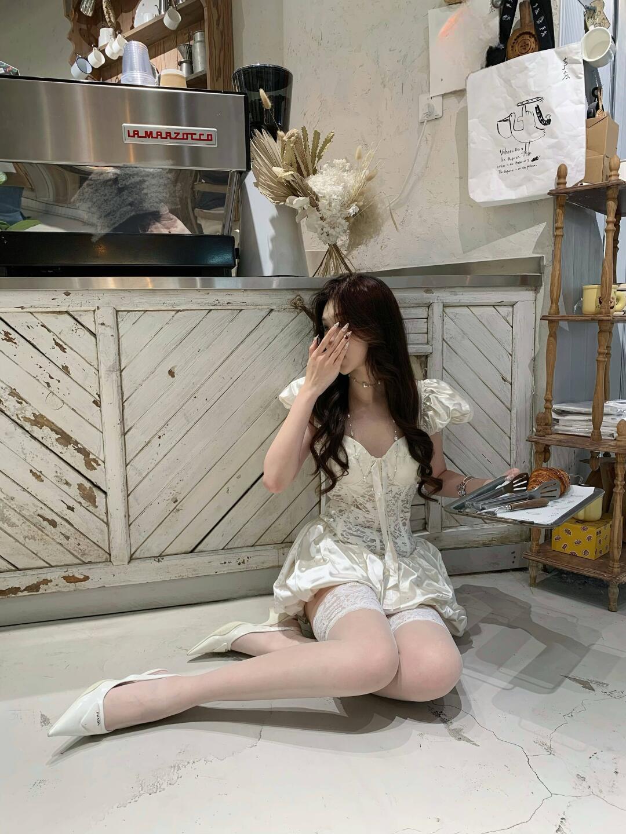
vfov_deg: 67.3
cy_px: 417
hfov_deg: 53.1
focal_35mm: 26
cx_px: 313
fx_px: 627
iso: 50
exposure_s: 1/50
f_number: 1.8
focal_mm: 4.25
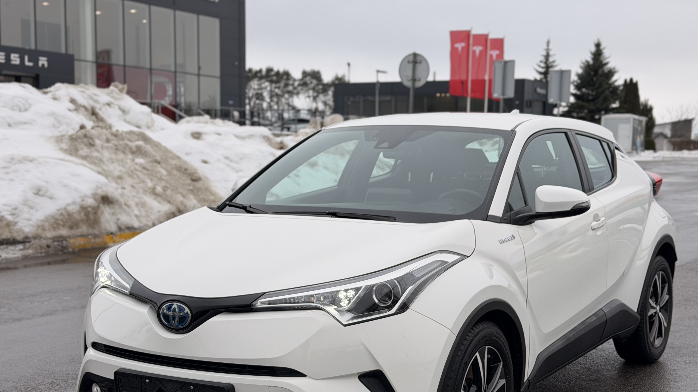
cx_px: 374
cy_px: 274
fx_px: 1055
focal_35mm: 57
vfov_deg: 21.0
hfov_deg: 36.6
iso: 64
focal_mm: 6.76
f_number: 1.78
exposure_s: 1/1222
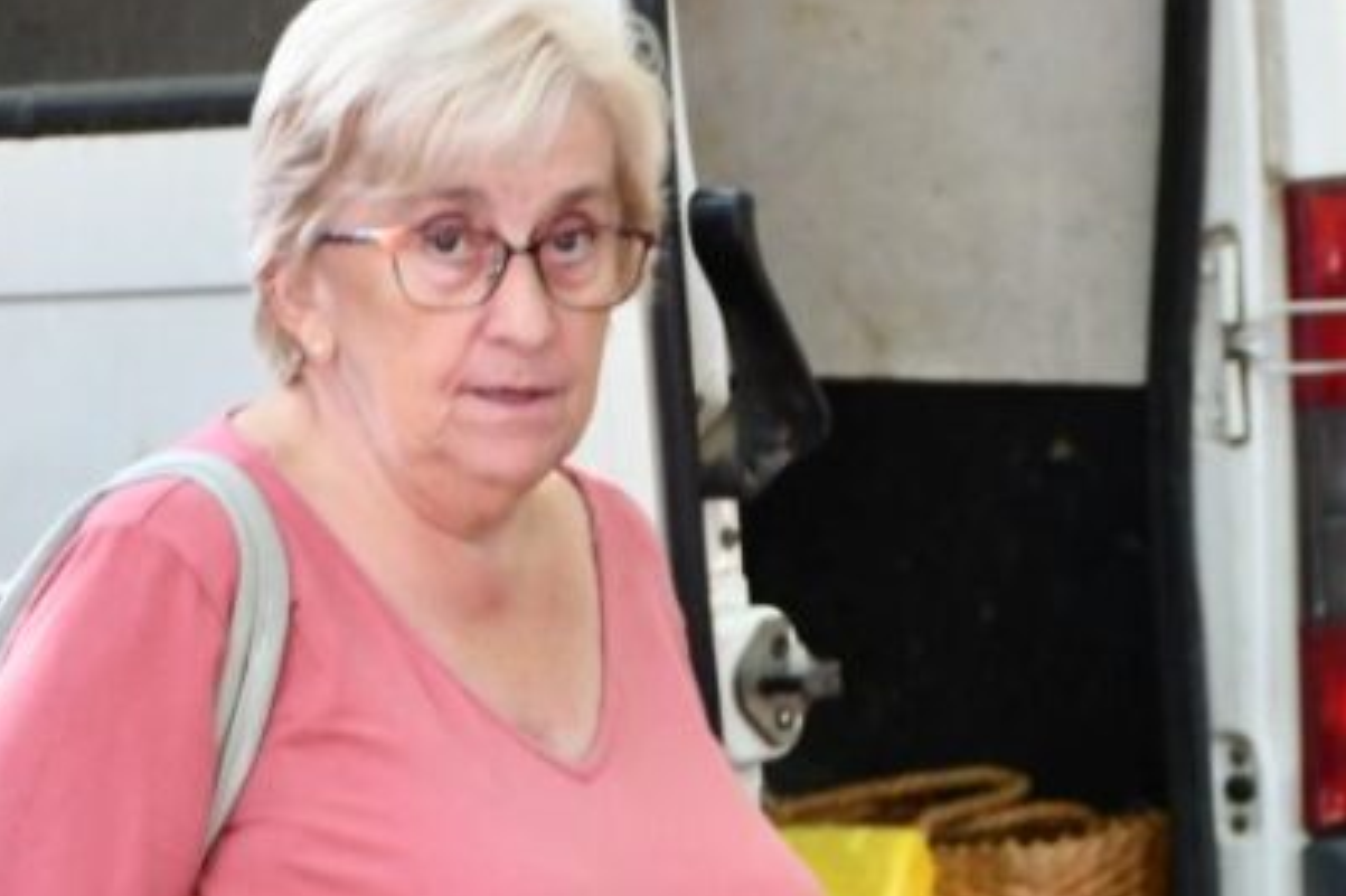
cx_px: 1235
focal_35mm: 283
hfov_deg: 7.3
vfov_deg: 4.8
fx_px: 10576
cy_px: 1124
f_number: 5
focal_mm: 60
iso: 1100
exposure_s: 1/125
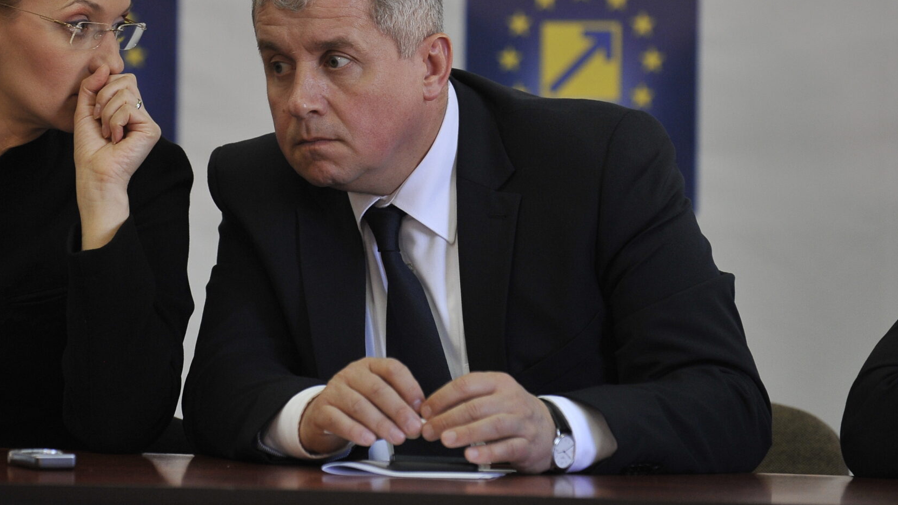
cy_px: 107
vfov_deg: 5.0
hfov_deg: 8.9
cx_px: 334
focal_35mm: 242
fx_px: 5762
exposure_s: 1/160
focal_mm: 150
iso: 1250
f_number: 3.2
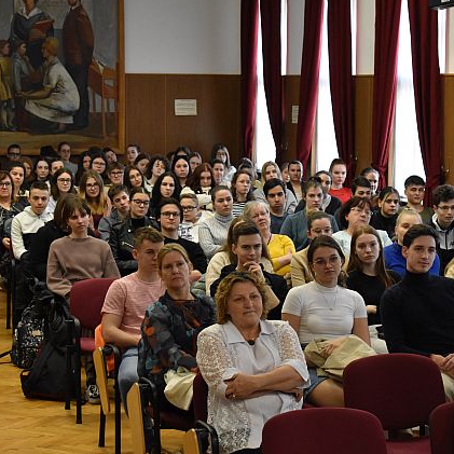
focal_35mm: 97
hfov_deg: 17.9
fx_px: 1439
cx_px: 247
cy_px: 226
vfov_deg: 17.9
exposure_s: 1/125
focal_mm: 50
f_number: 5.6
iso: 2500
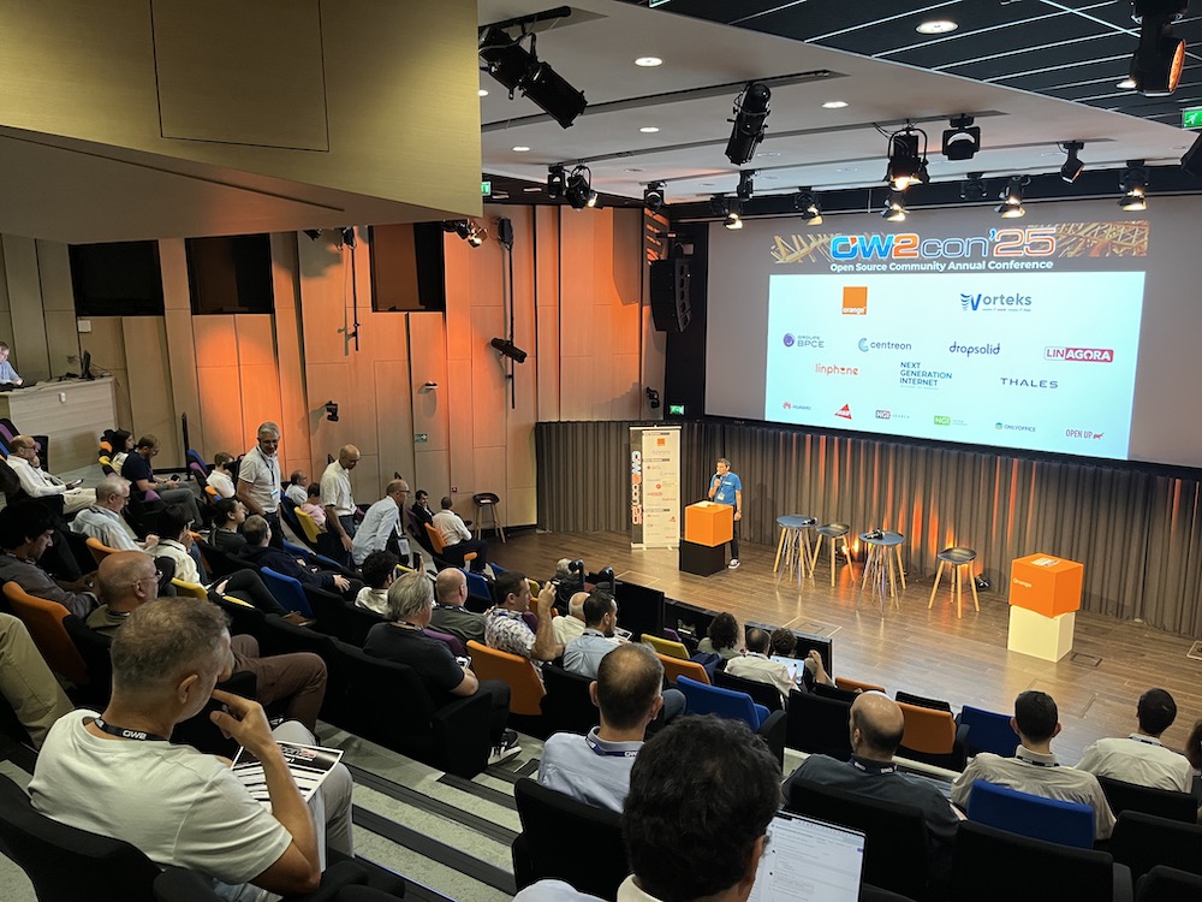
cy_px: 451
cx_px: 601
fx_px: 903
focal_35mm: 26
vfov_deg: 53.1
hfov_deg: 67.3
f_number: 1.6
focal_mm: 5.1
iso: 400
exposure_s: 1/49
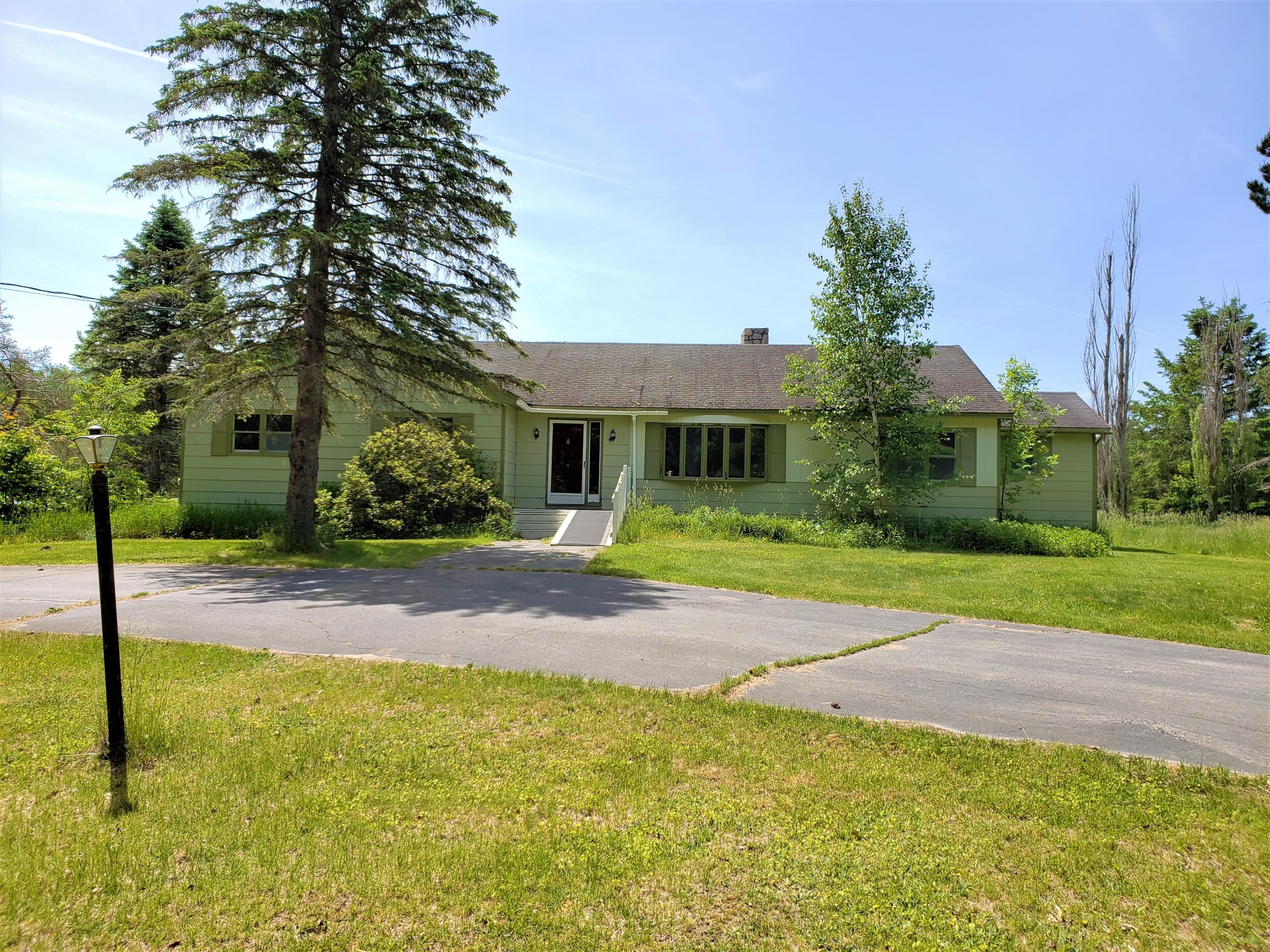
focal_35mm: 26
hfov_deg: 67.3
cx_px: 635
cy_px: 476
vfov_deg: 53.1
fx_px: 954
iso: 50
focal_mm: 4.3
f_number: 2.4
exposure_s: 1/132
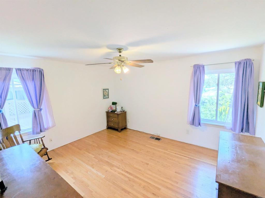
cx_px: 132
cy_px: 99
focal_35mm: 16
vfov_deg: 78.1
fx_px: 122
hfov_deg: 94.5
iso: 58
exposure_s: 1/120
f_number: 2.2
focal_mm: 2.35
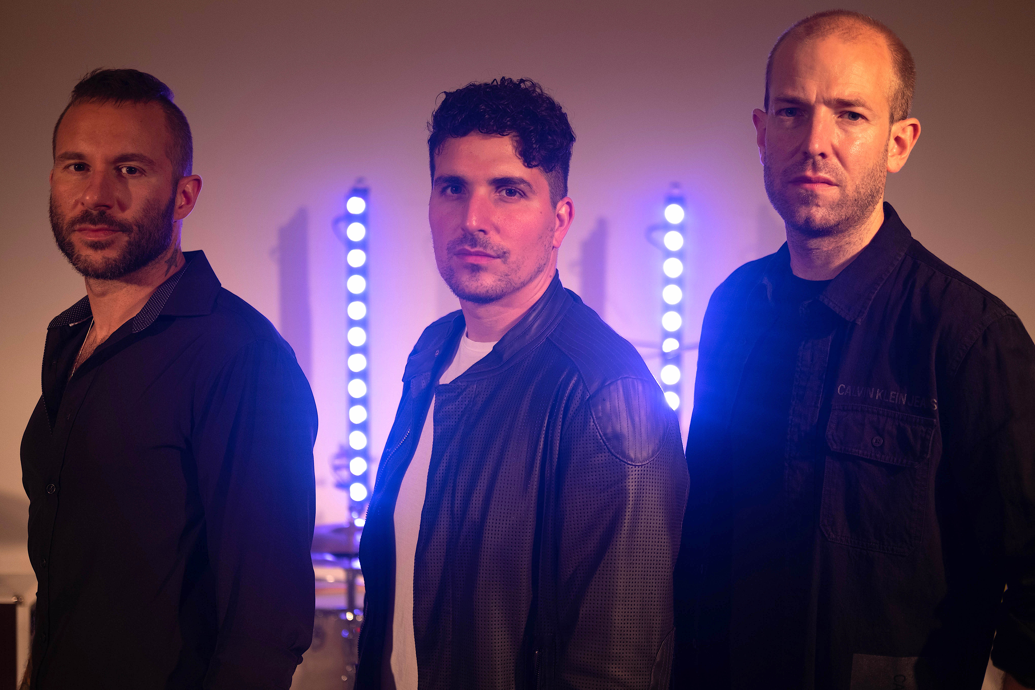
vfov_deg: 25.5
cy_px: 345
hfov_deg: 37.5
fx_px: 1524
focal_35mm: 53
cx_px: 518
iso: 320
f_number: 2
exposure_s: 1/160
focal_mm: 35
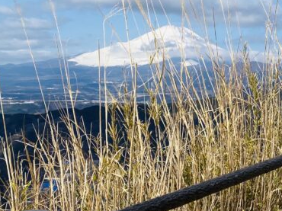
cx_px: 325
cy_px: 40
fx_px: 586
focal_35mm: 72
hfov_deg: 24.8
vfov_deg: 20.2
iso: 32
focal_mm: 4.25
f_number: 1.8
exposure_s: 1/3610
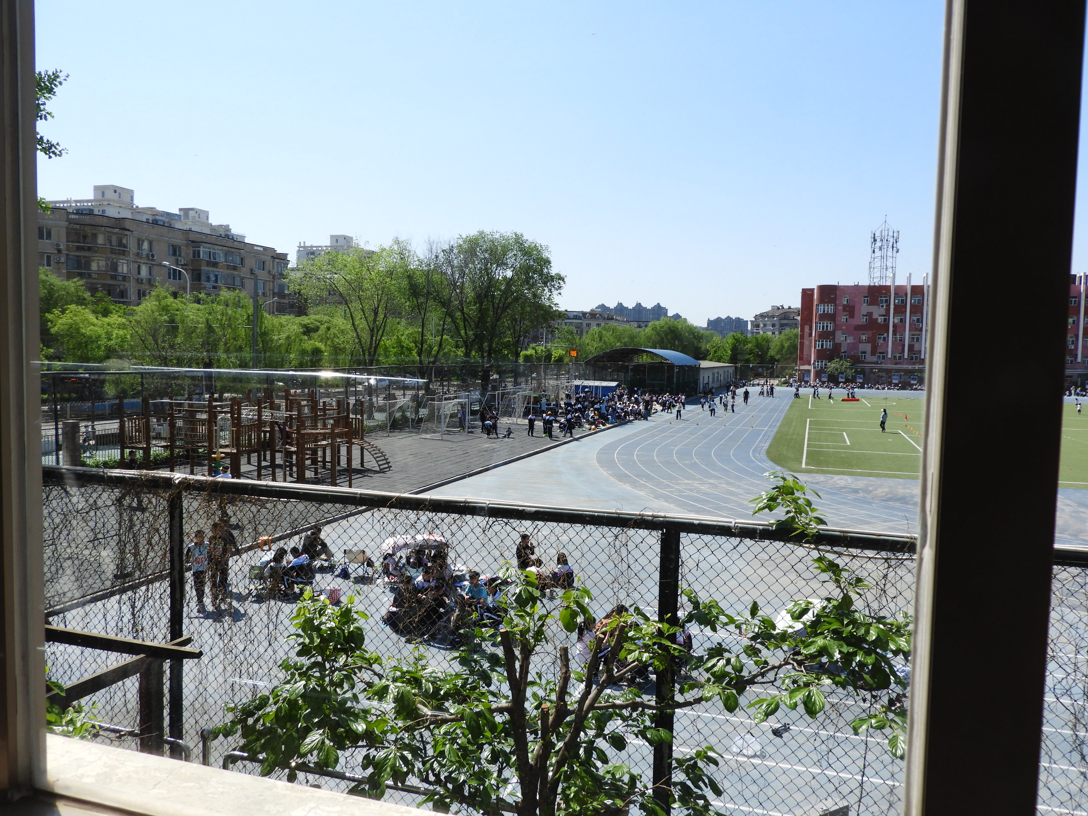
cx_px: 544
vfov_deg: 49.7
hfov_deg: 63.4
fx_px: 880
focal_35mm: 28
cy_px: 408
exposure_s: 1/1250
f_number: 3.5
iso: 100
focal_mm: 5
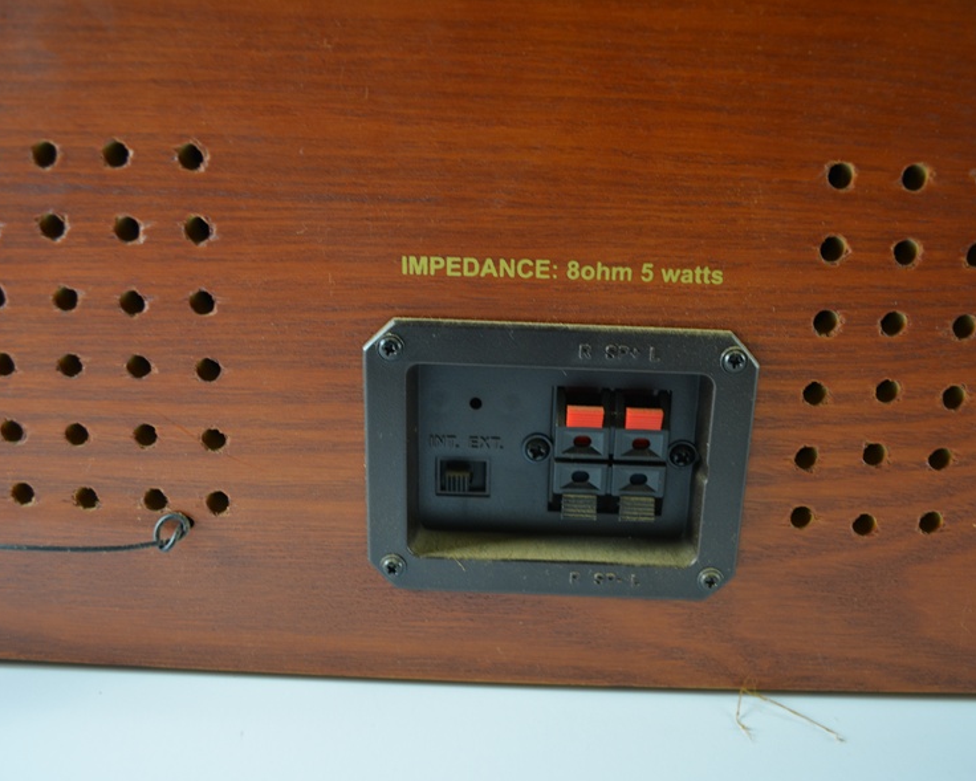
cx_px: 540
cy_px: 395
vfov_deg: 47.1
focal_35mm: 31
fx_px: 896
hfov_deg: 57.0
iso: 450
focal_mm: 18
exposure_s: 1/60
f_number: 4
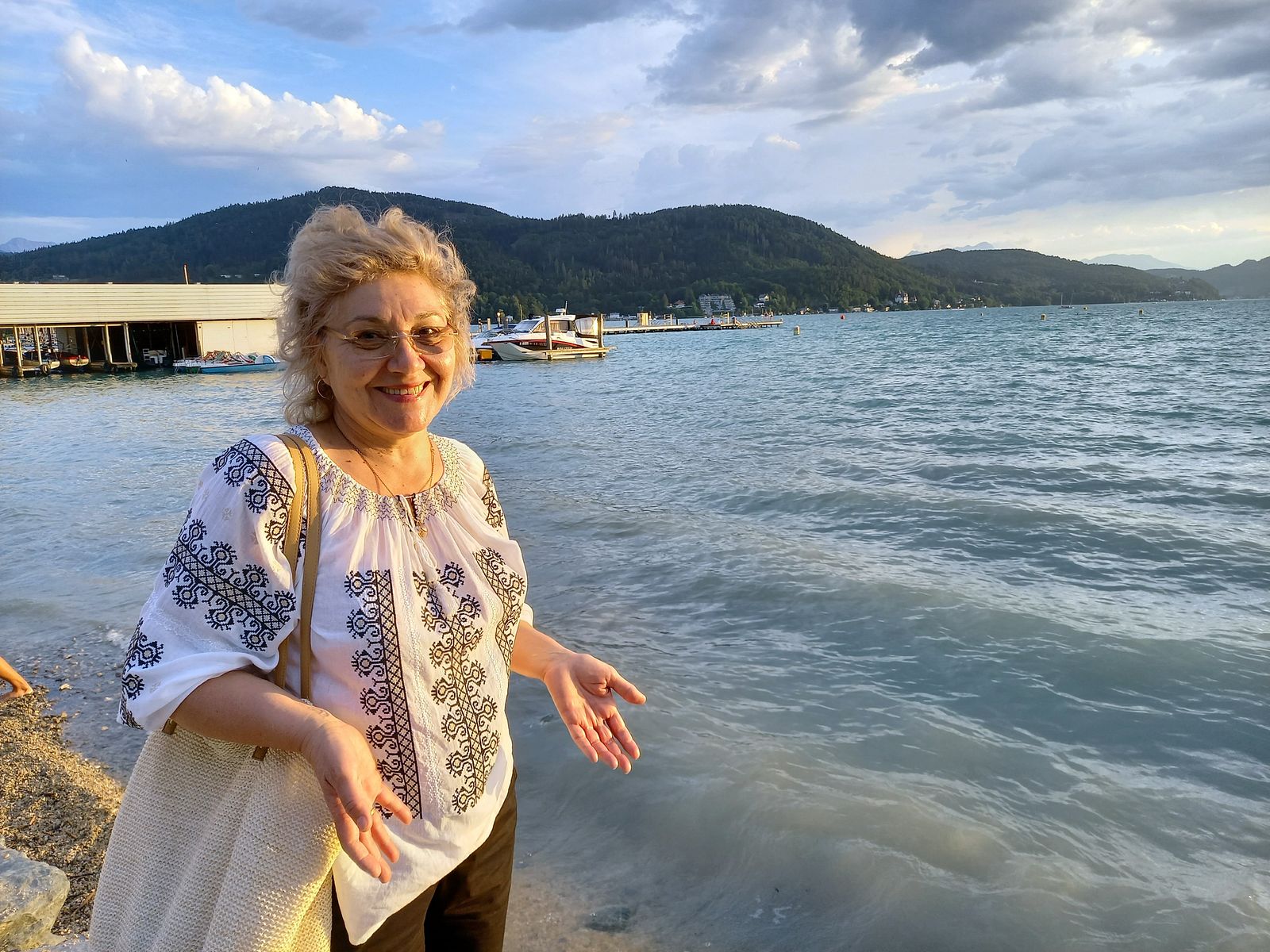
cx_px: 635
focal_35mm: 25
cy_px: 476
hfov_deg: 69.4
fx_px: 917
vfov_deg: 54.9
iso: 50
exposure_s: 1/100
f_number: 1.8
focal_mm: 4.7
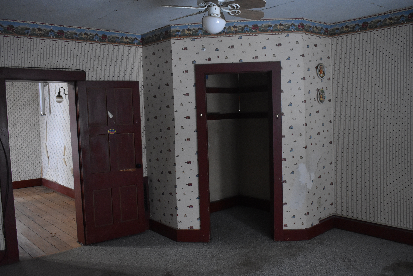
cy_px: 138
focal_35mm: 33
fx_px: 379
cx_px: 206
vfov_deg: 40.0
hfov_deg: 57.2
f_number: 3.8
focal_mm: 22
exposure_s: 1/60
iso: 2500
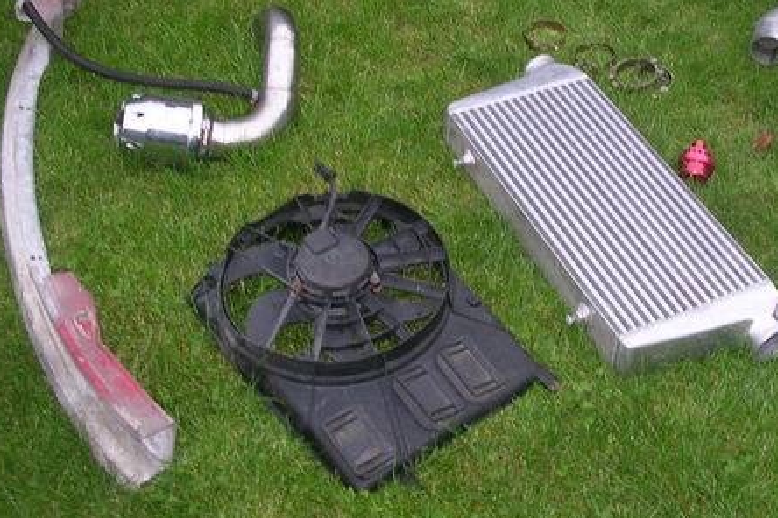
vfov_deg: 23.7
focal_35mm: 57
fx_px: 1232
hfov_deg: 34.6
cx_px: 538
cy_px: 166
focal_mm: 5.8
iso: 50
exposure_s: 1/30
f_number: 2.8
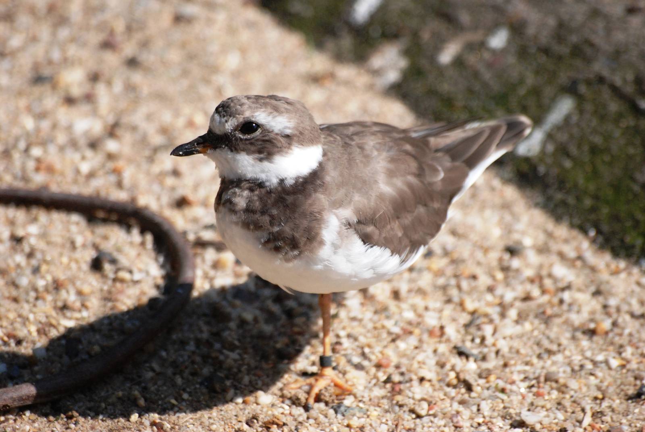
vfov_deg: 3.1
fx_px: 8072
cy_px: 216
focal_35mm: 450
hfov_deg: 4.6
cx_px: 322
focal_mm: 300
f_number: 6.3
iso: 1000
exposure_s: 1/2500
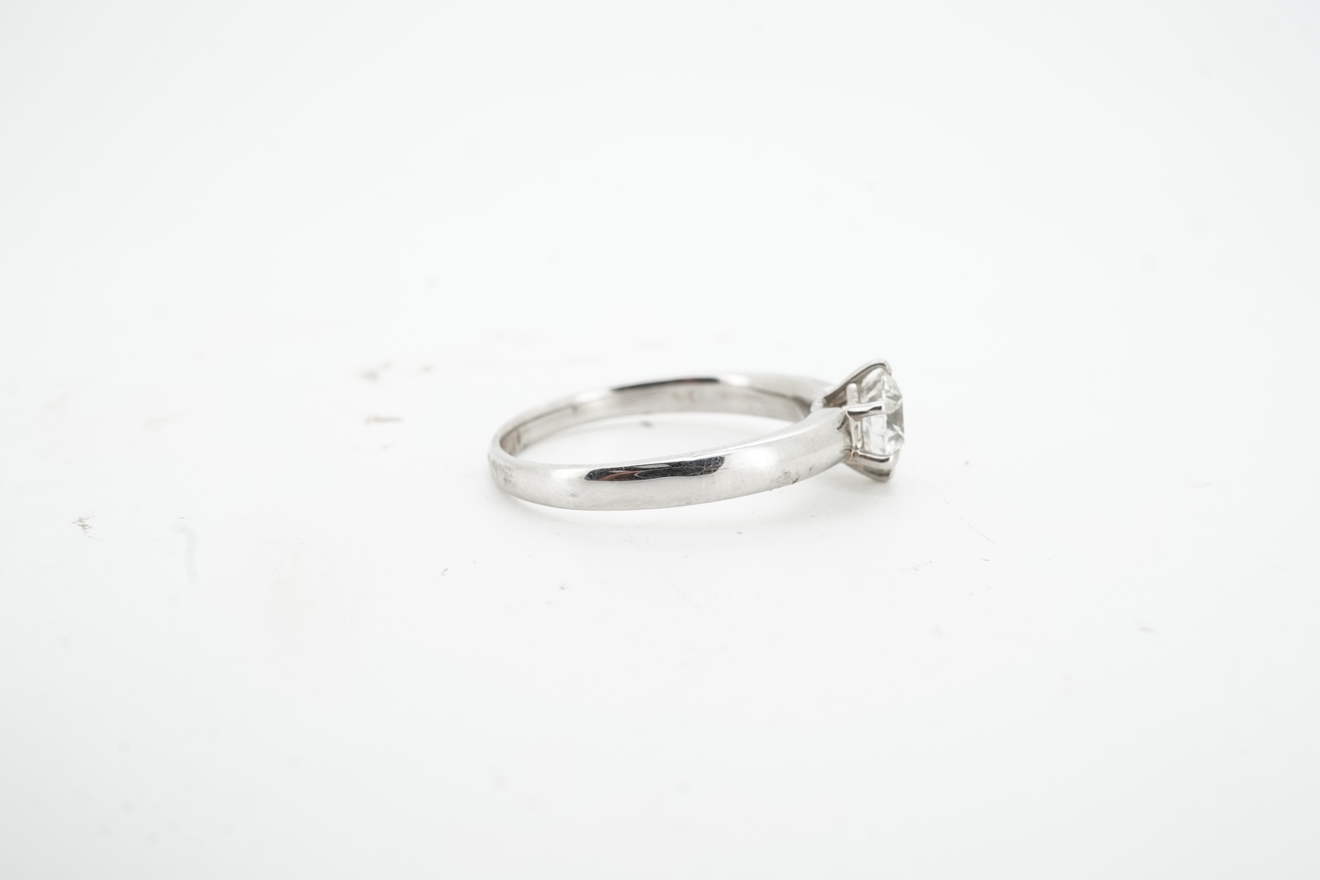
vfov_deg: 29.9
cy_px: 440
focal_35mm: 45
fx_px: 1650
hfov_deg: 43.6
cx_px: 660
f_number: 22
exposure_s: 1/100
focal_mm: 30
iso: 250
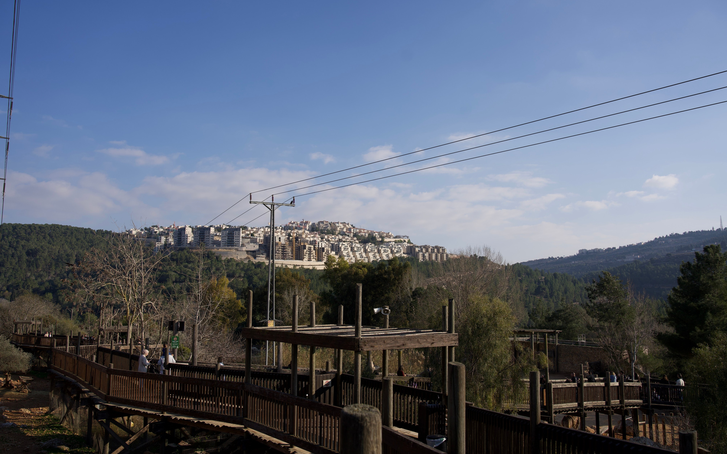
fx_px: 575
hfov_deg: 64.6
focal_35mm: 29
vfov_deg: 43.2
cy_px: 218
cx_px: 362
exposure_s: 1/800
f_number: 5
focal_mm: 28
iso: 100
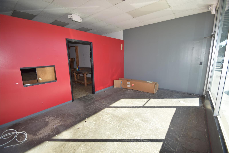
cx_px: 114
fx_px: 95
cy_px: 76
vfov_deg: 77.3
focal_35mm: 15
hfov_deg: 100.4
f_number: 3.5
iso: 160
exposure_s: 1/200
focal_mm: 10
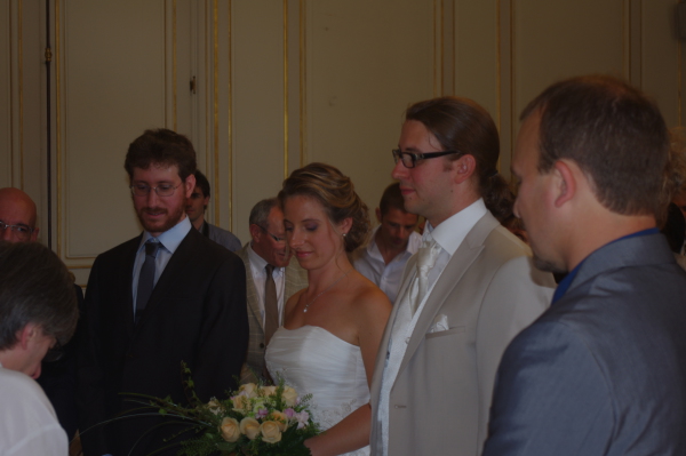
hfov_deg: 24.8
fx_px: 1561
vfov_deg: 16.6
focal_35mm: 82
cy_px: 228
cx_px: 343
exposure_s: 1/40
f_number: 5.6
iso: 125
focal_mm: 55
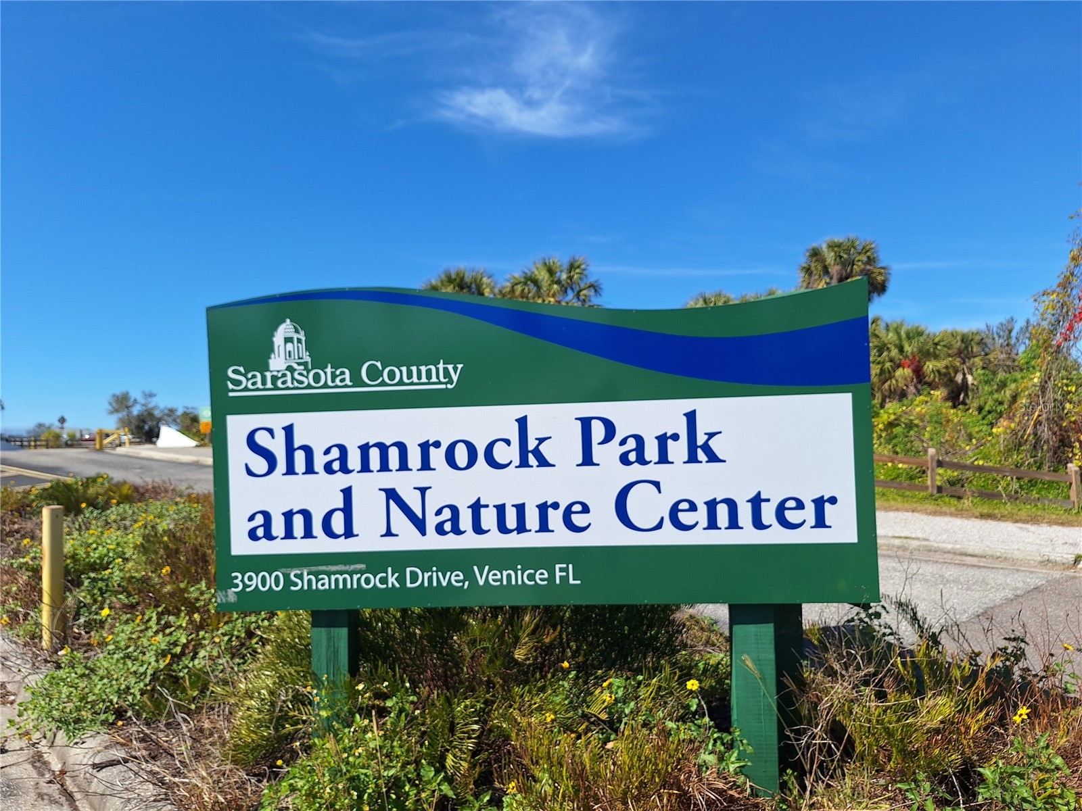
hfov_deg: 73.9
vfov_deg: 58.9
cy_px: 406
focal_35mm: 23
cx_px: 541
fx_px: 719
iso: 40
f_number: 1.8
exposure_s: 1/2611
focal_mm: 5.54
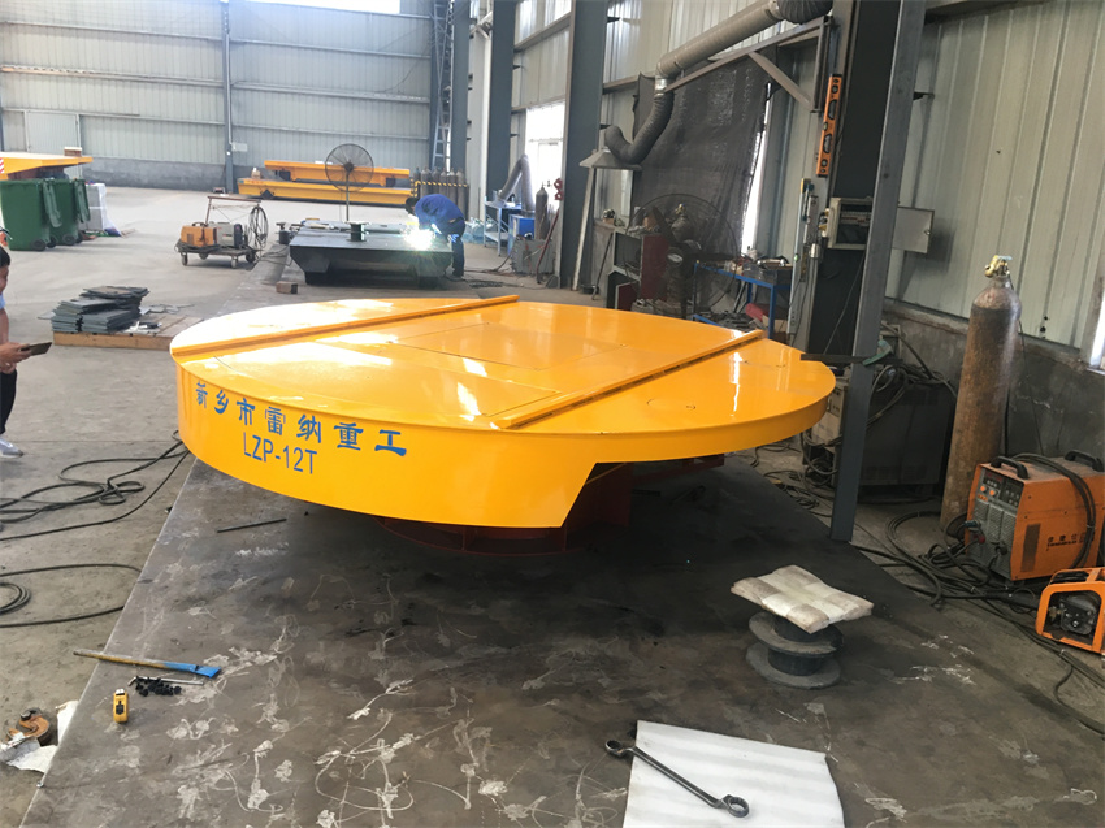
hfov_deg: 61.7
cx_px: 552
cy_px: 414
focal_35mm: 29
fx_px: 925
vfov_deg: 48.2
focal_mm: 4.15
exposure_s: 1/33
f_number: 2.2
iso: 50
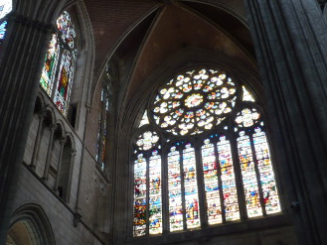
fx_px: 425
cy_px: 104
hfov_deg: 41.9
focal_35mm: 45
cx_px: 138
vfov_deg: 32.1
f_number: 2.8
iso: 100
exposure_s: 1/50
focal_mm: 6.1
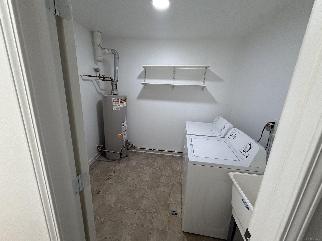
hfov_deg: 102.1
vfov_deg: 85.7
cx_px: 161
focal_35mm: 14
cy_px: 120
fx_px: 130
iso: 320
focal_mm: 2.22
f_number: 2.2
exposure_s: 1/120
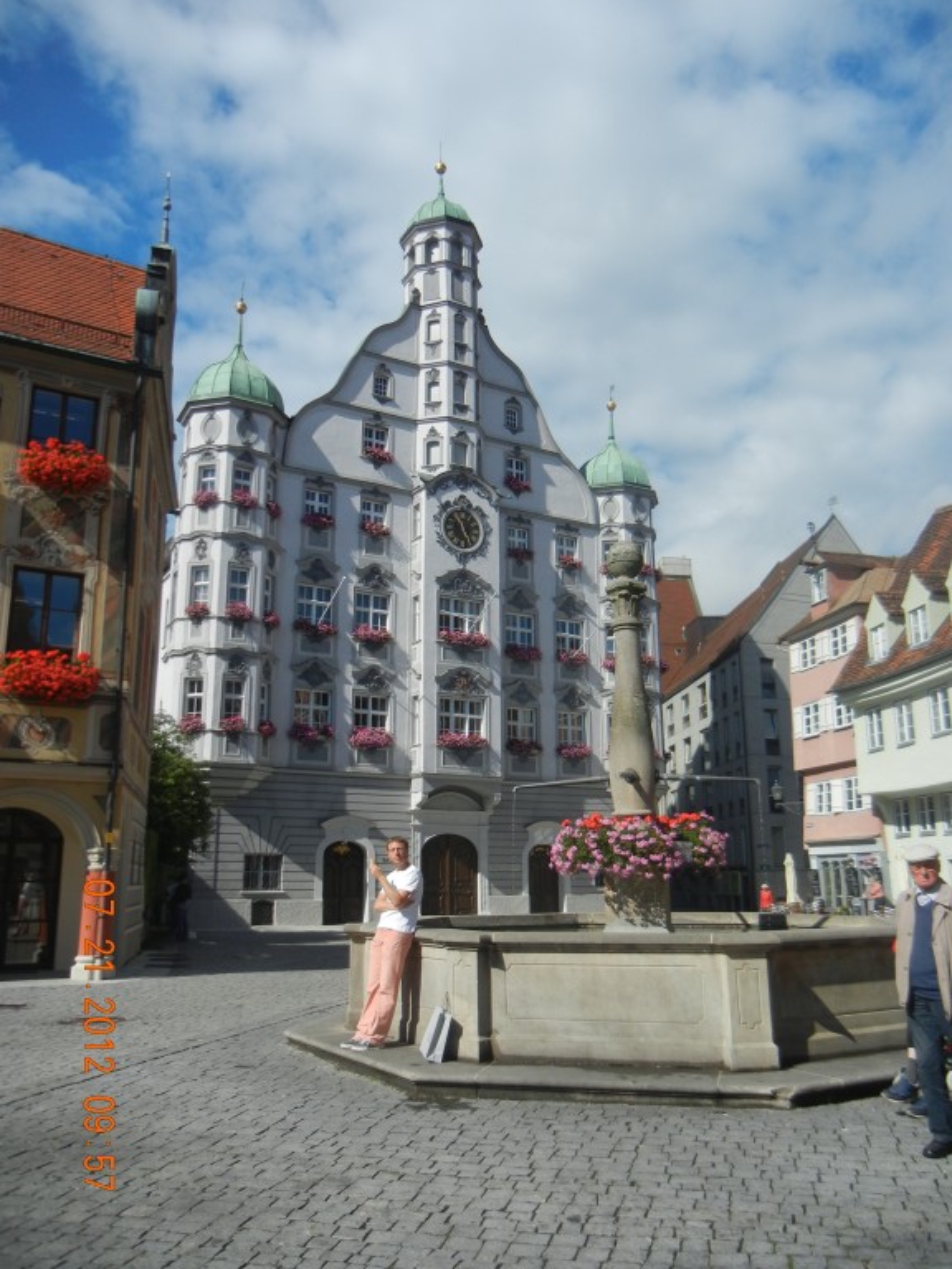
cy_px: 634
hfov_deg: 46.8
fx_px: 1100
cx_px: 476
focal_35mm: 30
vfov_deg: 60.0
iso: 160
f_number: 7
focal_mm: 5.4
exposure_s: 1/545
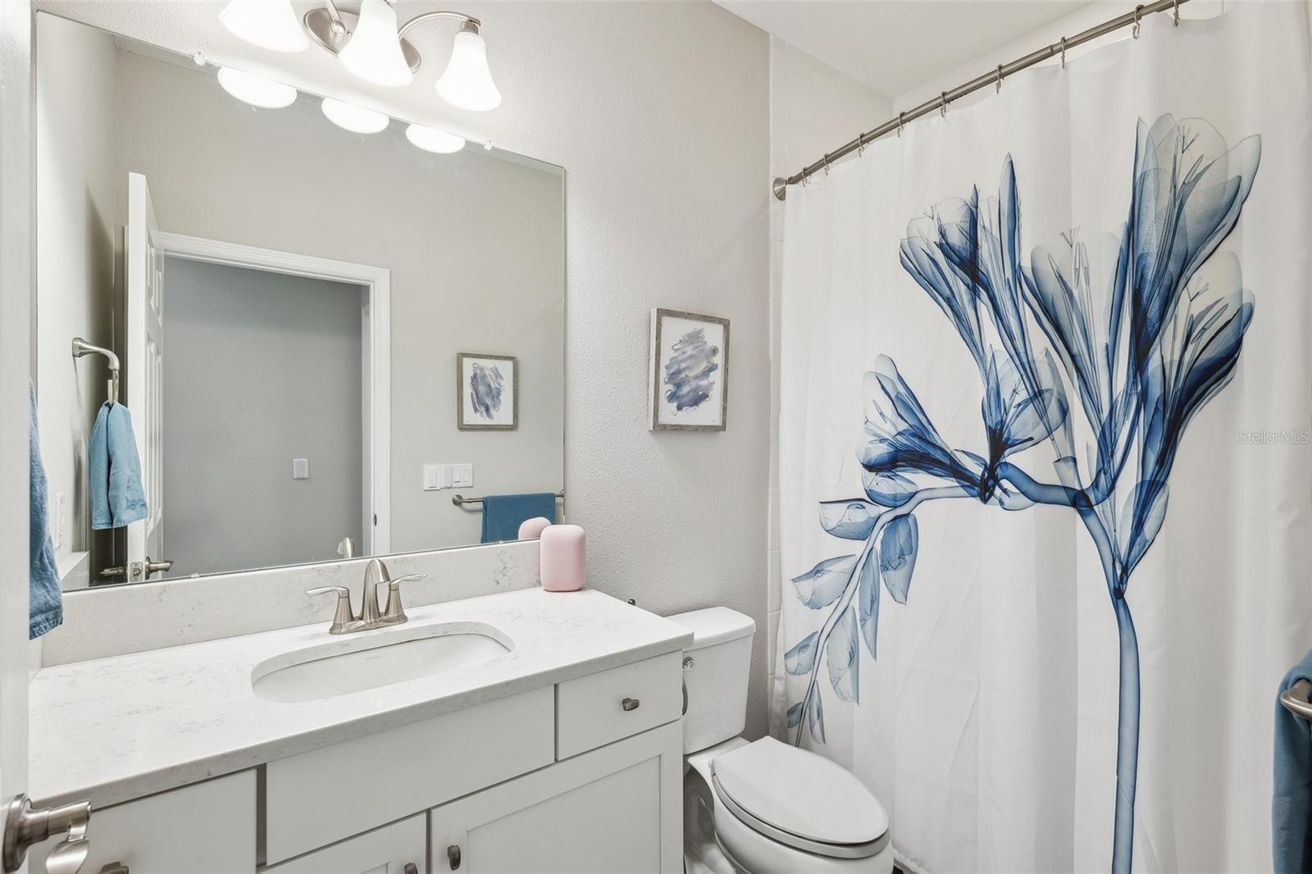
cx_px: 656
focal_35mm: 16
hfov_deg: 96.7
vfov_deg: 73.7
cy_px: 437
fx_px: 583
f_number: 8
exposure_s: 1/2
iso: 100
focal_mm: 16
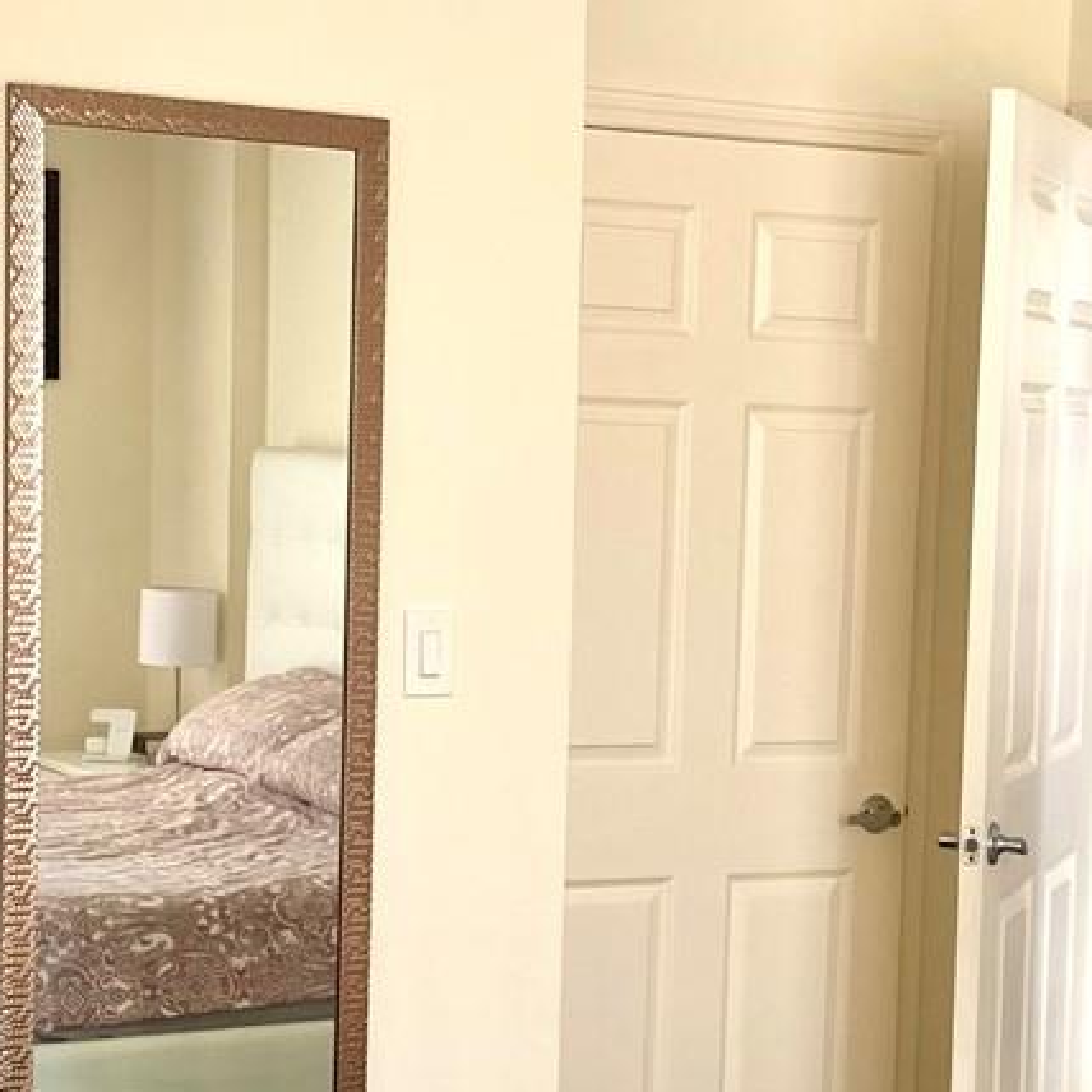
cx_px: 694
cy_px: 712
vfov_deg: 20.1
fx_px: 3069
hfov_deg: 20.1
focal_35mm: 86
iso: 100
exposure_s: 1/121
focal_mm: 4.25
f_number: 1.8
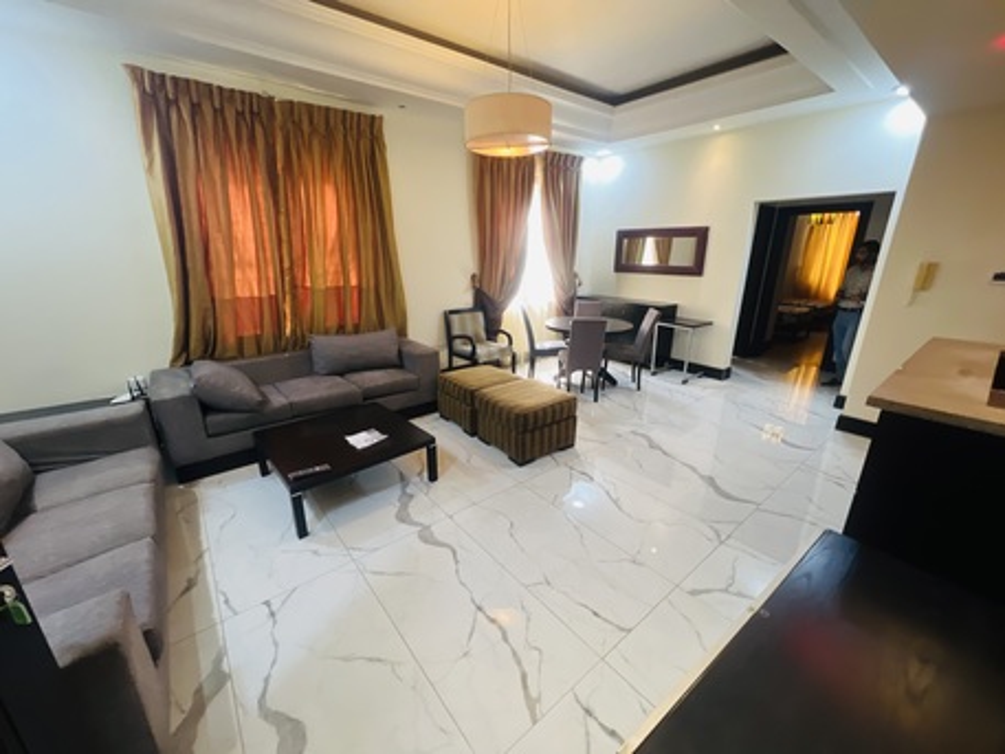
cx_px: 502
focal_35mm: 13
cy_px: 377
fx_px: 378
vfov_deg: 89.9
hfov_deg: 106.2
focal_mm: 1.57
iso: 200
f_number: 1.8
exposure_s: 1/50
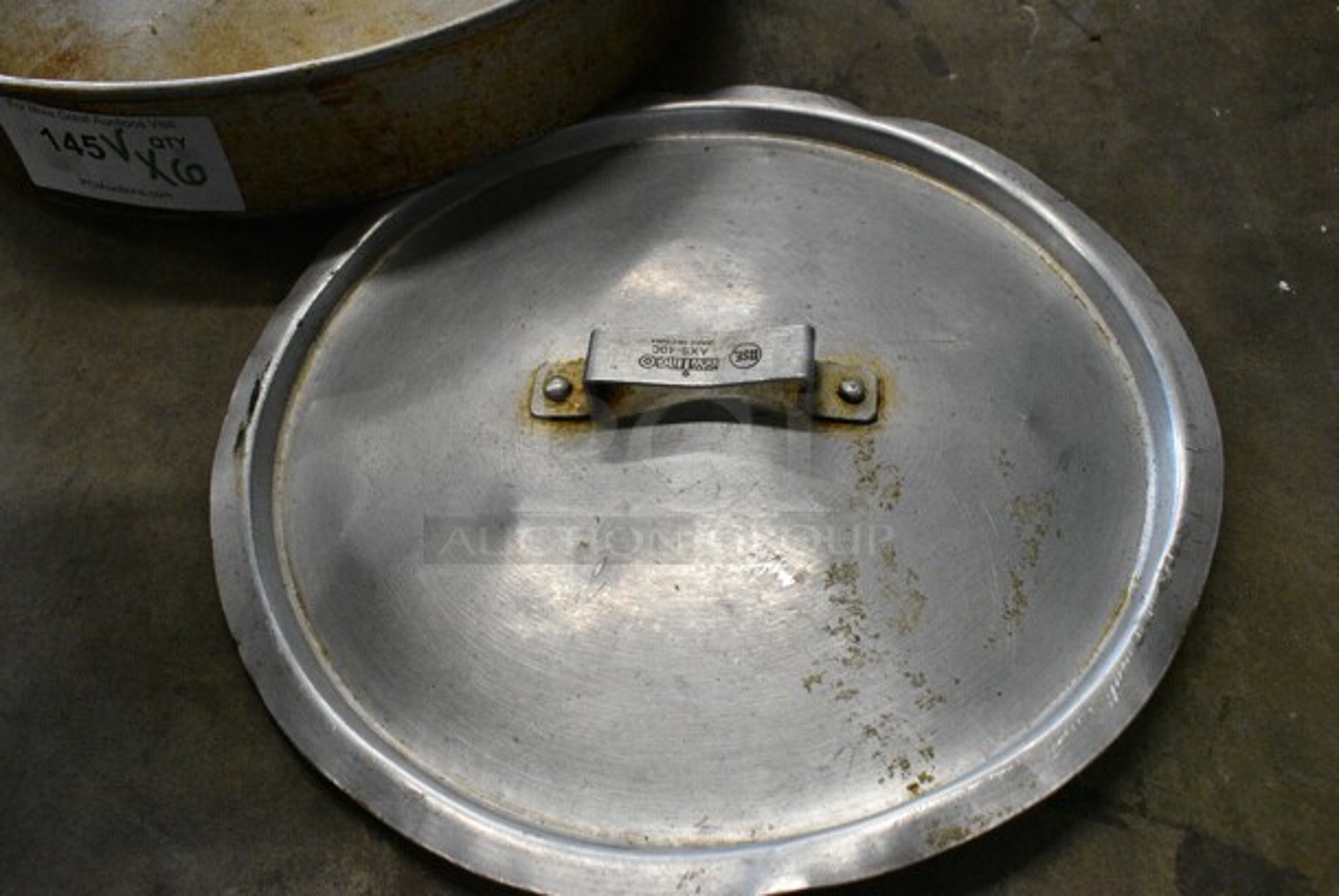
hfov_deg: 61.9
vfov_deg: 43.7
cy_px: 448
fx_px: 1117
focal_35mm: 30
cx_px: 670
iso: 6400
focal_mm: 20
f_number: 7.1
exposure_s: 1/200
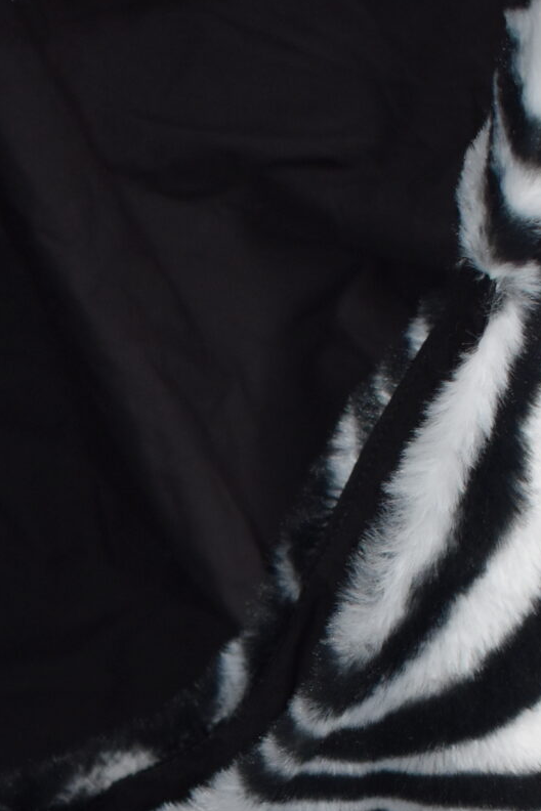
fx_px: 2840
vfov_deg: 15.8
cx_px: 4
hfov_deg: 10.8
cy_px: 921
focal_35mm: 126
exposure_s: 1/160
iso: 560
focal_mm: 26
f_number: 4
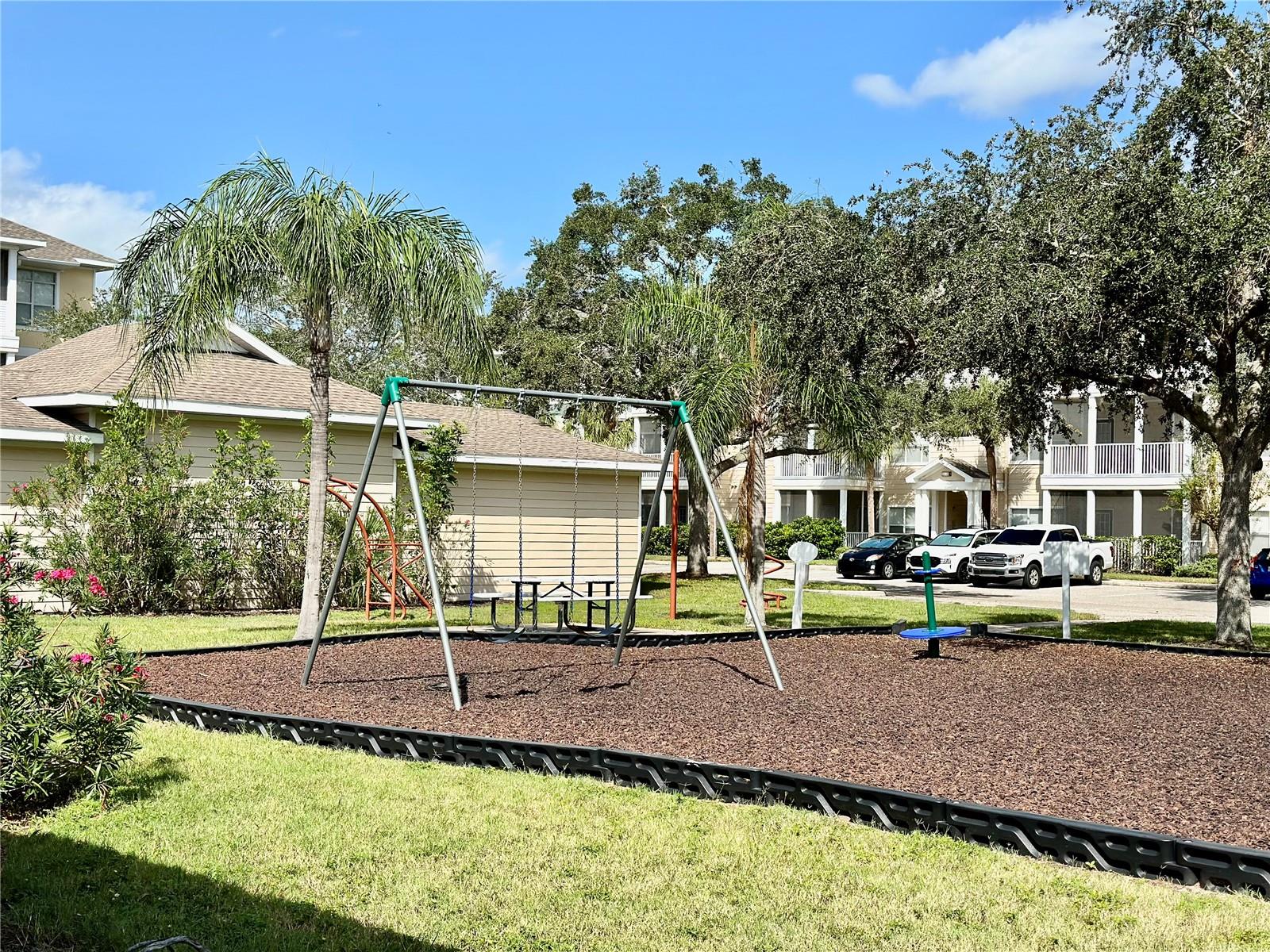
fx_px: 1761
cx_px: 635
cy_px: 476
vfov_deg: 30.3
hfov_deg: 39.7
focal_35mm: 48
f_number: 1.78
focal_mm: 6.86
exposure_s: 1/6211
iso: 100
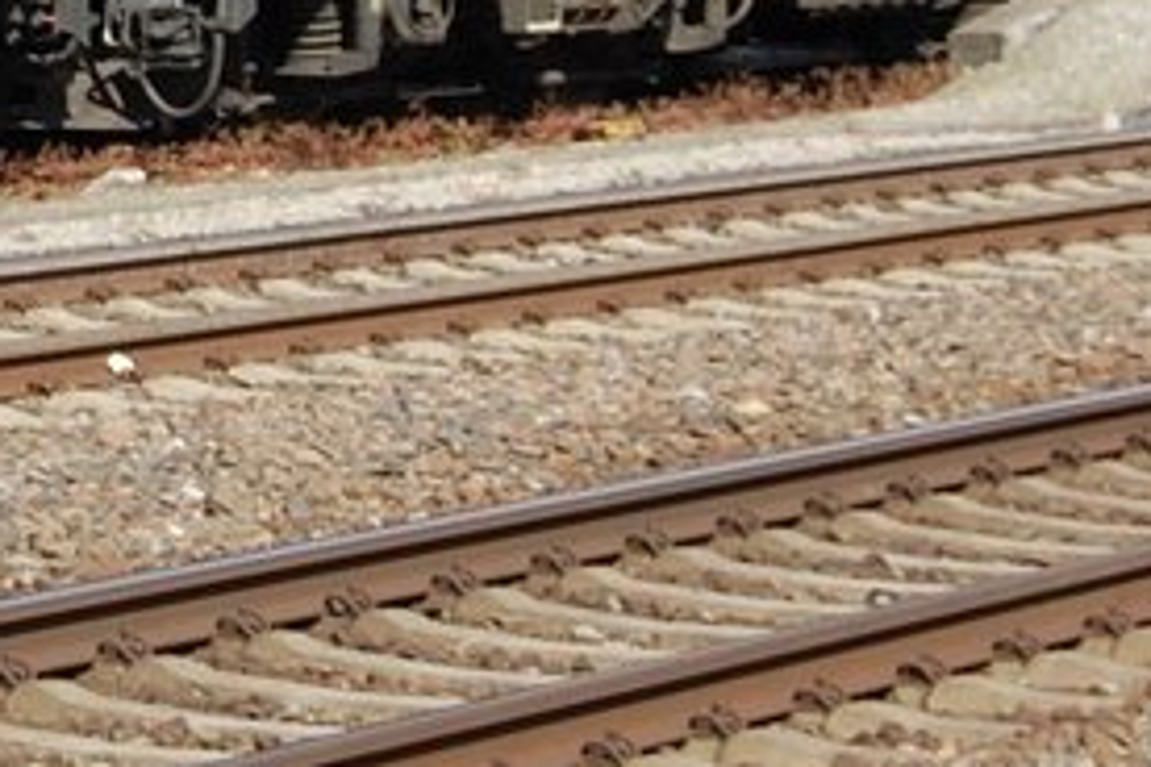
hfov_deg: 8.0
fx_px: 7928
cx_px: -993
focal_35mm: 248
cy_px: -567
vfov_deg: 5.5
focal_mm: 38
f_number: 9
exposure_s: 1/320
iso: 200
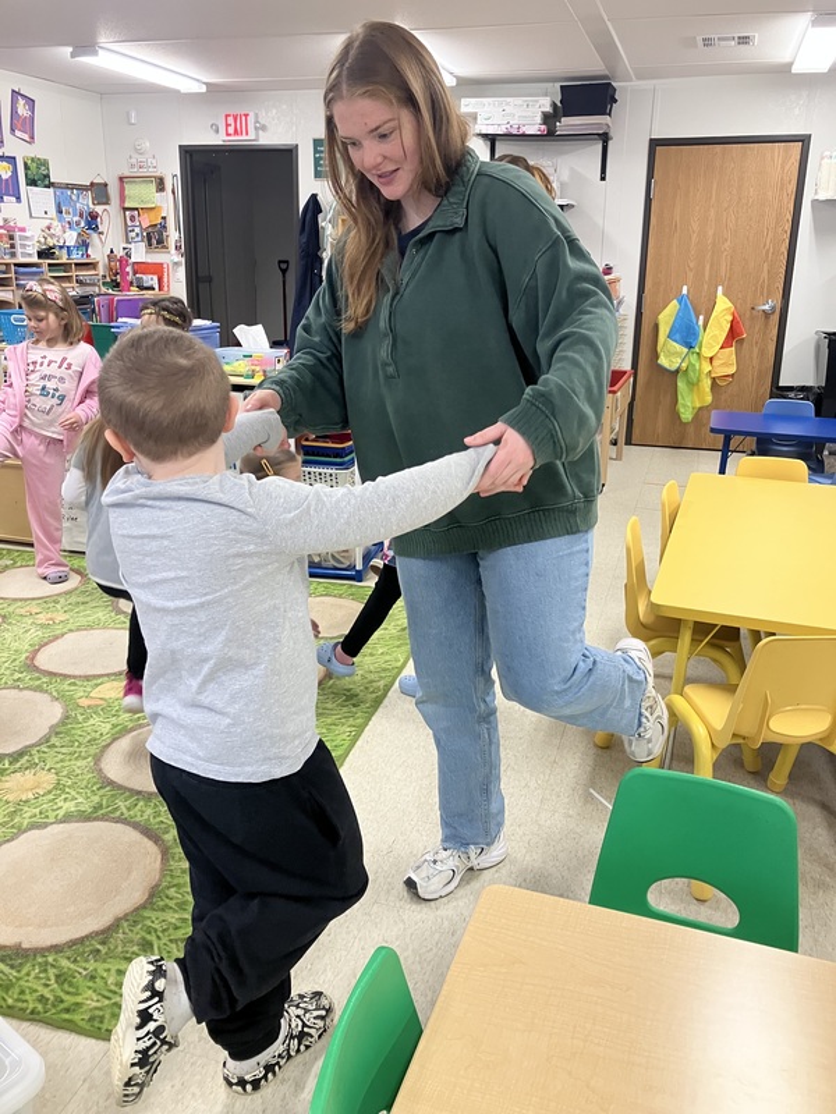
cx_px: 418
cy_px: 557
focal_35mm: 28
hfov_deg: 49.7
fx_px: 902
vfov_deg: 63.4
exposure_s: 1/60
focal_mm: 3.99
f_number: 1.8
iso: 125
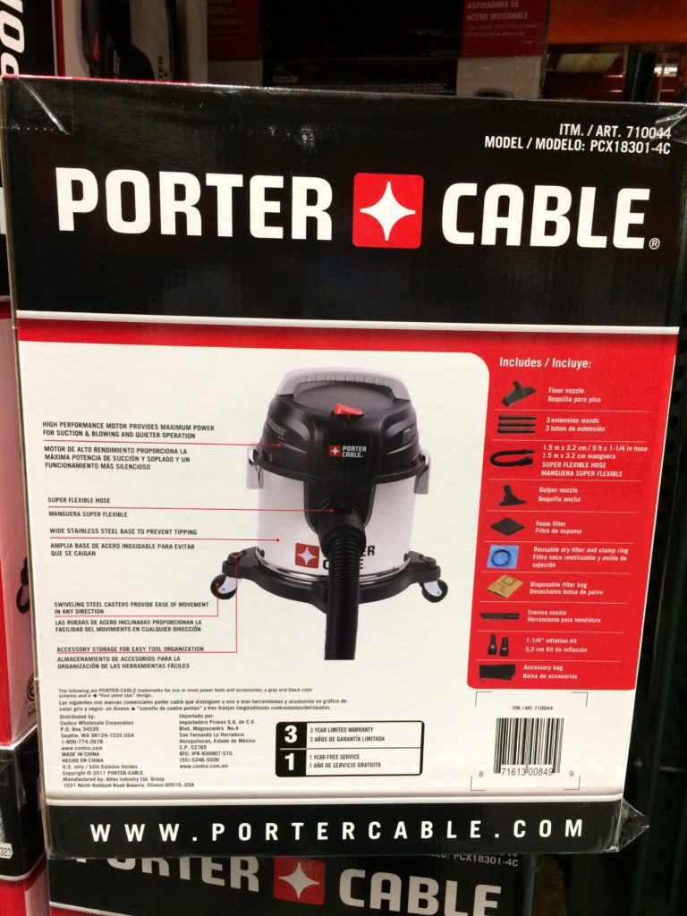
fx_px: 767
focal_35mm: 29
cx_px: 344
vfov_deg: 61.7
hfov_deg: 48.2
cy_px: 458
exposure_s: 1/30
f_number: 2.2
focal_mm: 4.15
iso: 200
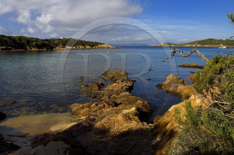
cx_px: 117
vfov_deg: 53.1
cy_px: 78
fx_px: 156
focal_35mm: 24
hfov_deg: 73.8
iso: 200
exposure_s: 1/200
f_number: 16
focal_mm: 24
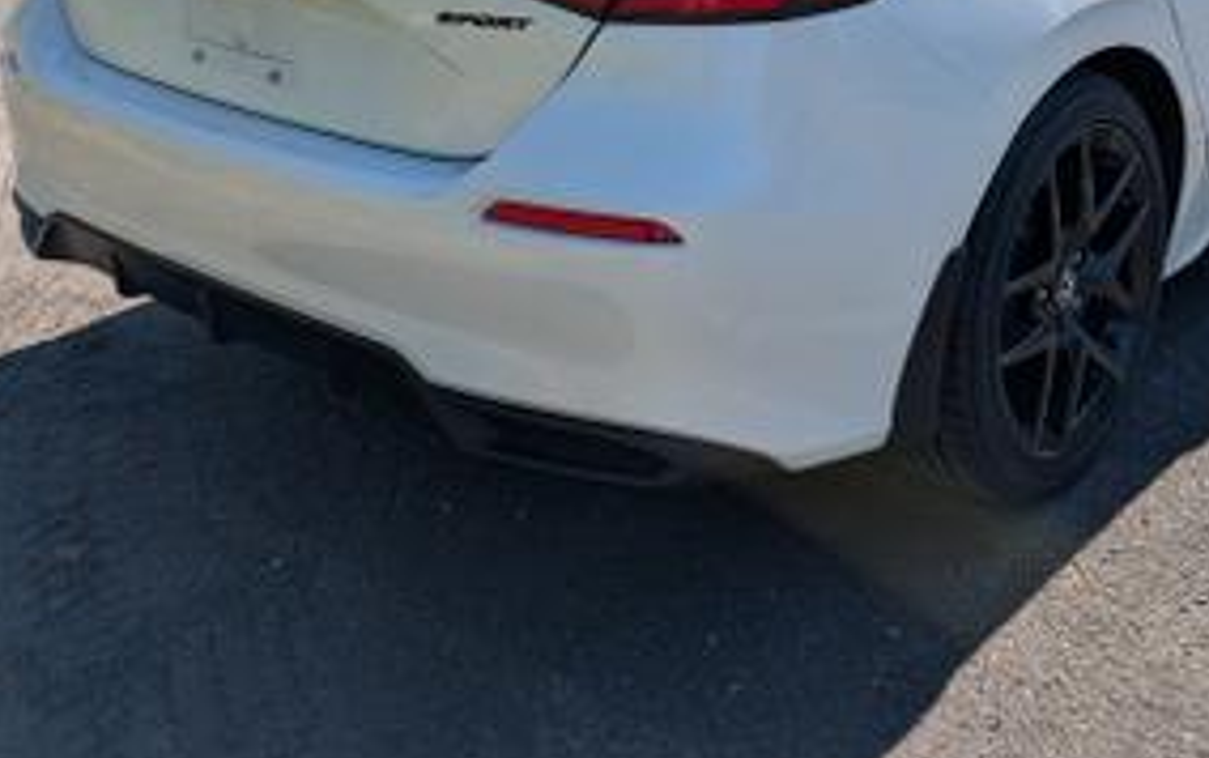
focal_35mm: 45
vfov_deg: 27.5
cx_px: 749
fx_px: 1484
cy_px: 64
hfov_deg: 44.0
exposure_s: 1/1488
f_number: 1.68
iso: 19
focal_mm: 6.9
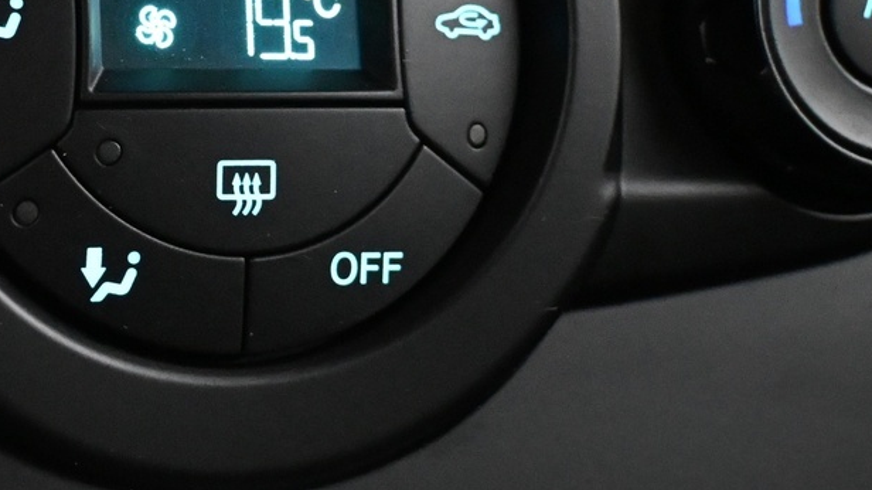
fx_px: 2389
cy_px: 113
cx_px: 109
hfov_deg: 20.3
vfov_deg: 11.7
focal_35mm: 103
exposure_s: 1/40
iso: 8000
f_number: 4.2
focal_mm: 25
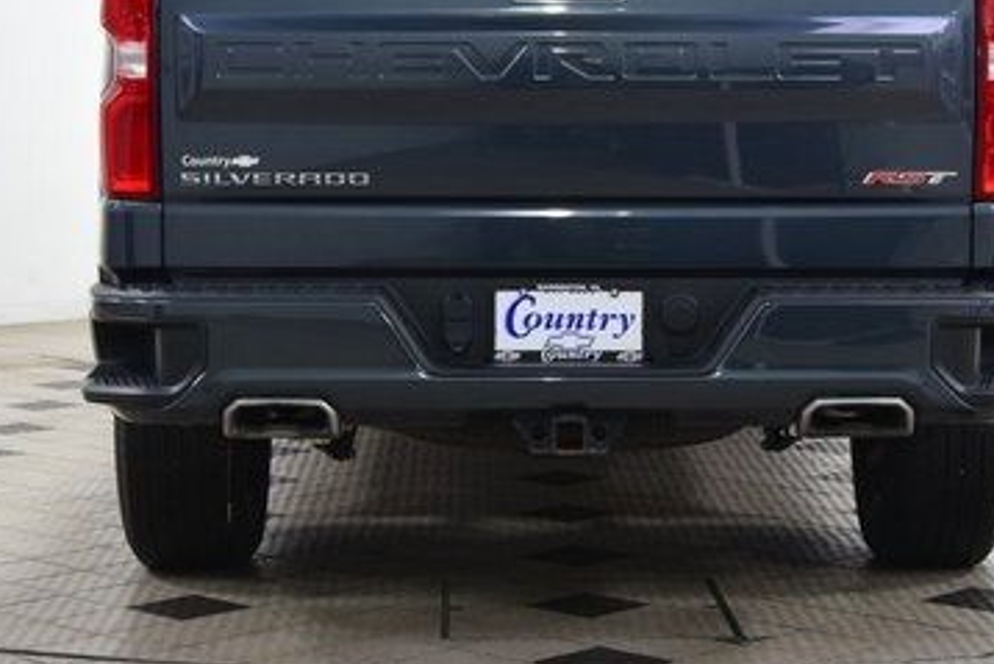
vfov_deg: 14.5
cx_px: 561
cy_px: 160
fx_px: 2593
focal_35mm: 94
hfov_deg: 21.7
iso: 1600
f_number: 4.5
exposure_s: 1/60
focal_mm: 35
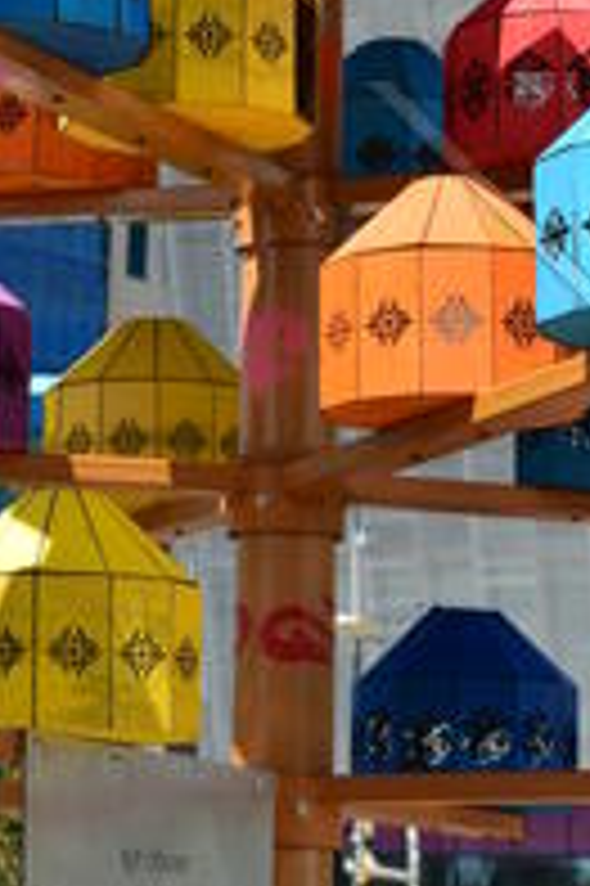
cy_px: -148
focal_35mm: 154
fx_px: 3804
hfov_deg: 8.9
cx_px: 146
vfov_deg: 13.0
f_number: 9
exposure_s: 1/250
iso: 100
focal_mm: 35
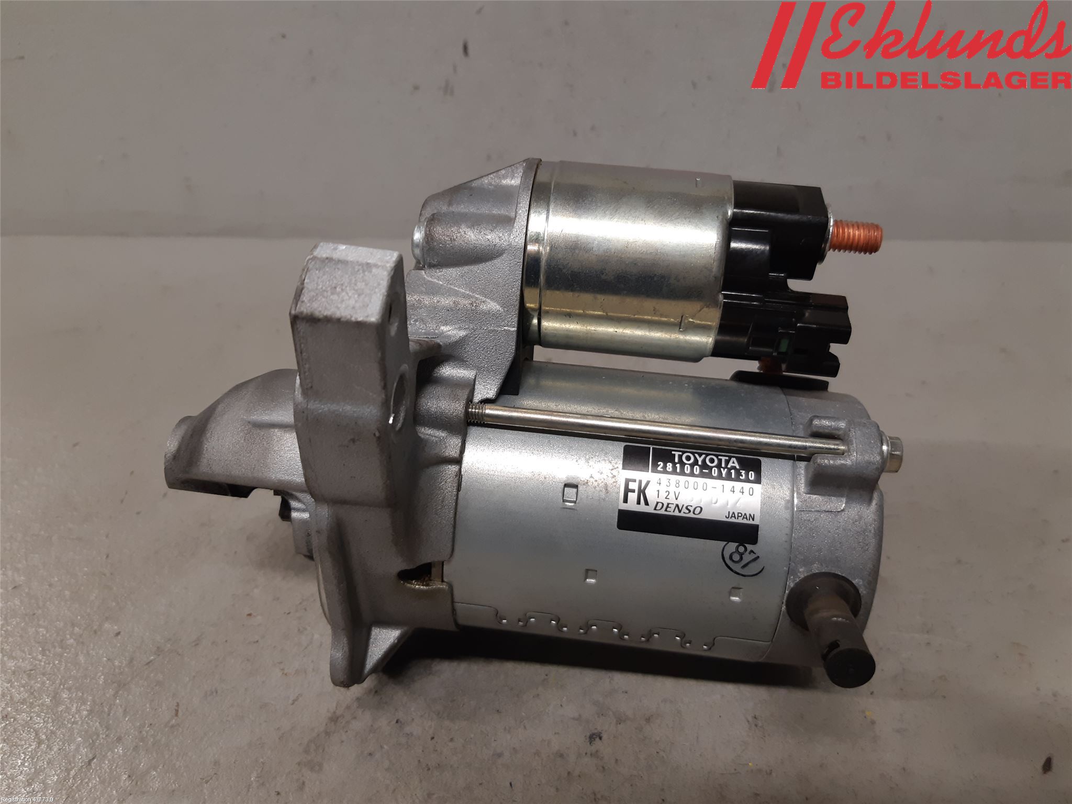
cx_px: 536
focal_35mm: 26
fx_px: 805
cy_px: 402
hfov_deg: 67.3
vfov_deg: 53.1
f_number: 1.7
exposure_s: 1/50
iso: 100
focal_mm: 3.93
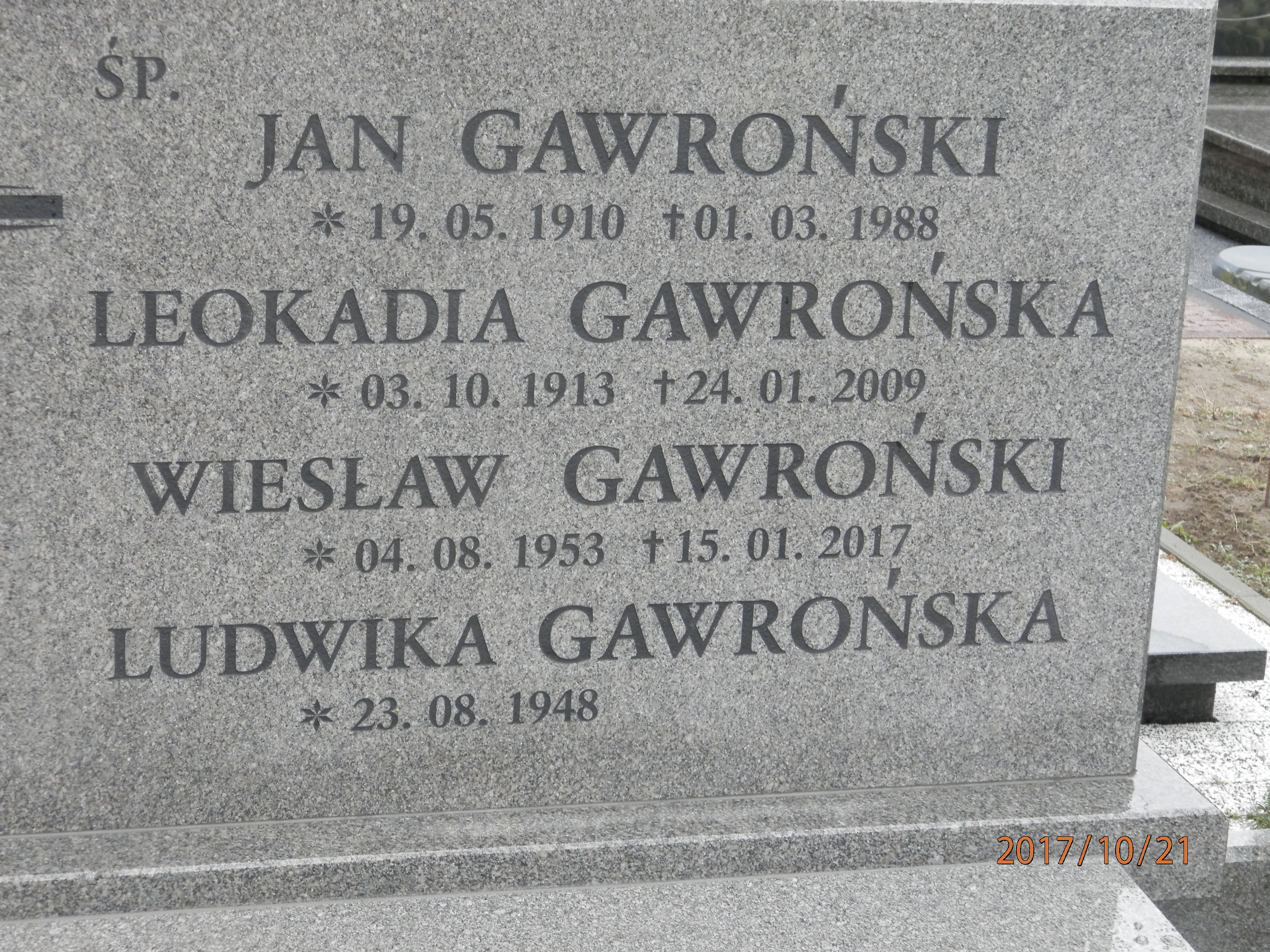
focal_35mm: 68
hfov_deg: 28.6
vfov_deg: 21.6
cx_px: 635
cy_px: 476
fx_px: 2495
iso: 160
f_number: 4
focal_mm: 12.2
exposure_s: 1/50
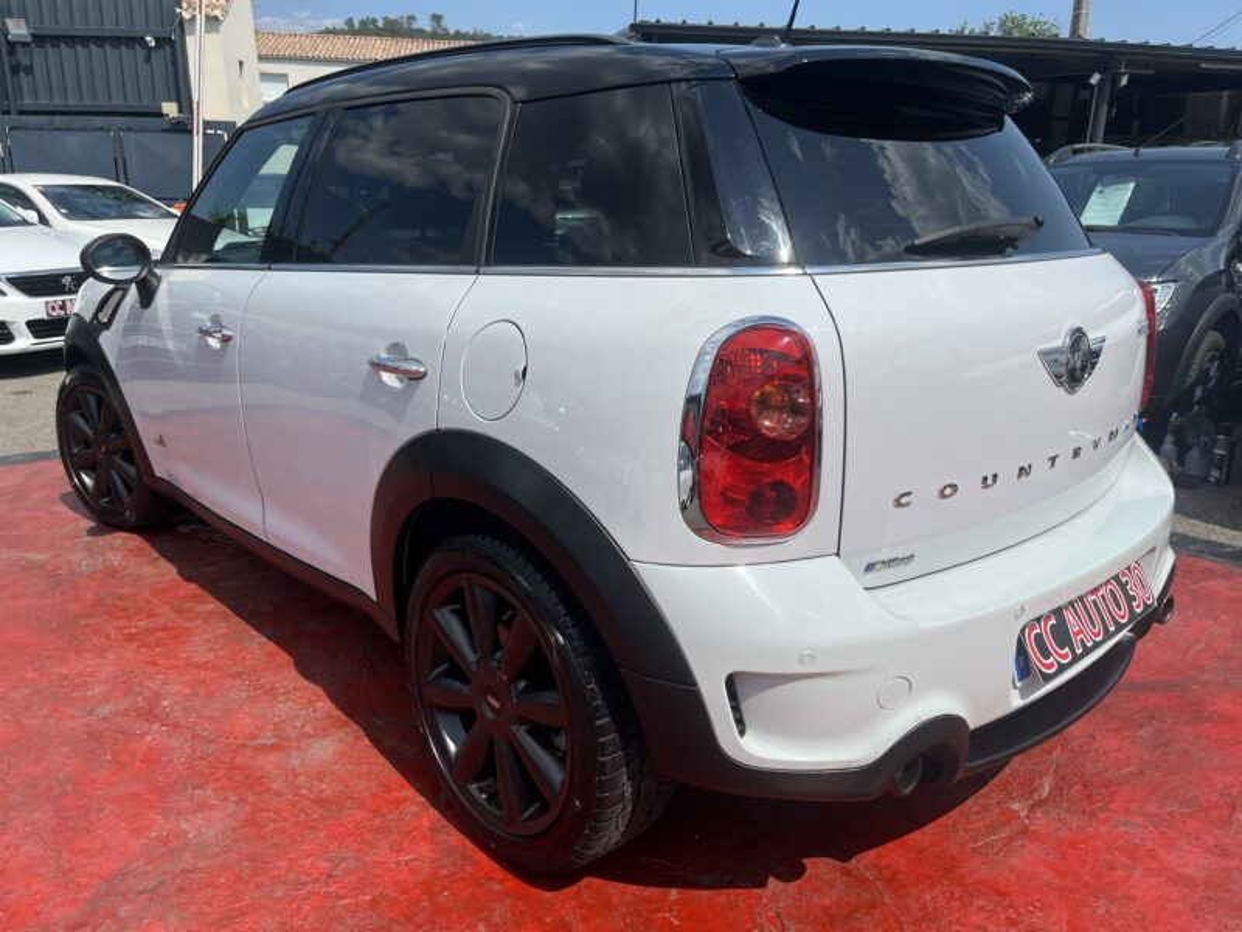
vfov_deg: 53.1
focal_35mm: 26
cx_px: 621
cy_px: 466
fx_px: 933
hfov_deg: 67.3
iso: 50
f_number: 1.6
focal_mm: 5.1
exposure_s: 1/6494
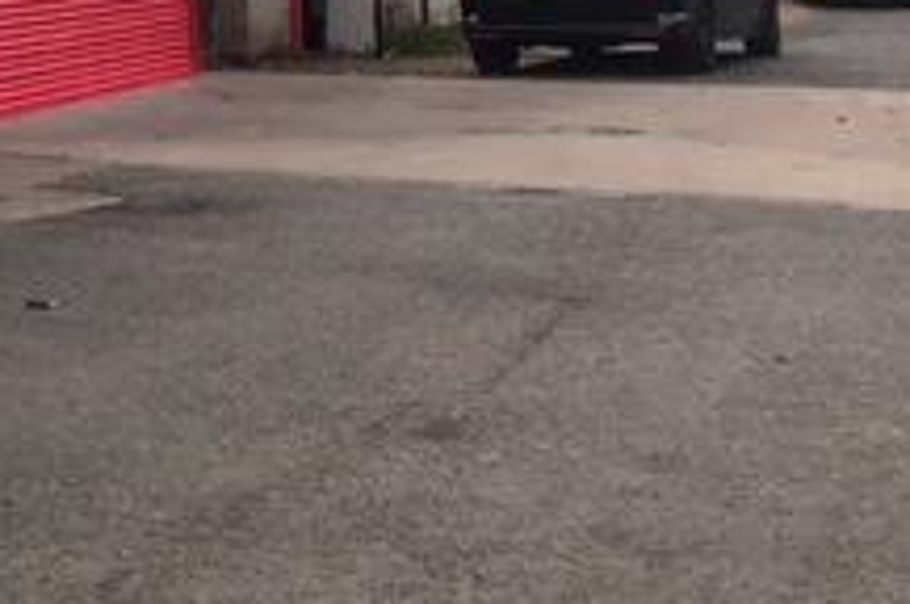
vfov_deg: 14.9
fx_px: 2171
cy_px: -260
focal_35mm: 86
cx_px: -315
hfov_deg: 21.2
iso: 20
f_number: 1.8
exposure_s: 1/4367
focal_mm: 3.99
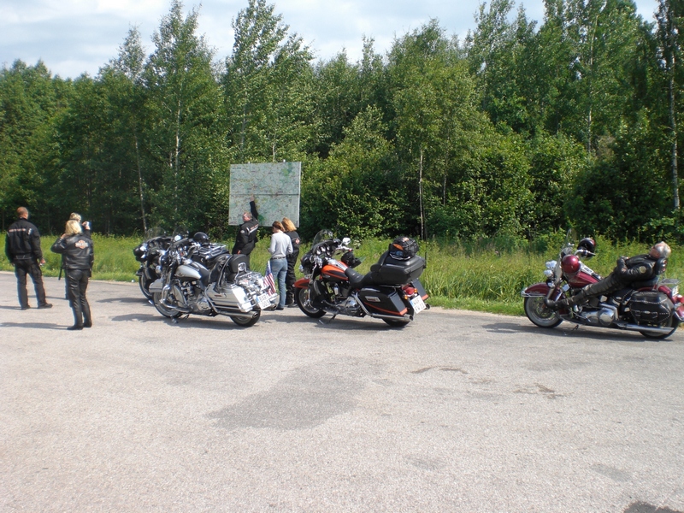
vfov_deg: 37.7
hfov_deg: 49.0
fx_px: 751
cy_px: 256
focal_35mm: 38
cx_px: 342
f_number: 4.4
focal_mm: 6.3
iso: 50
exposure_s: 1/250
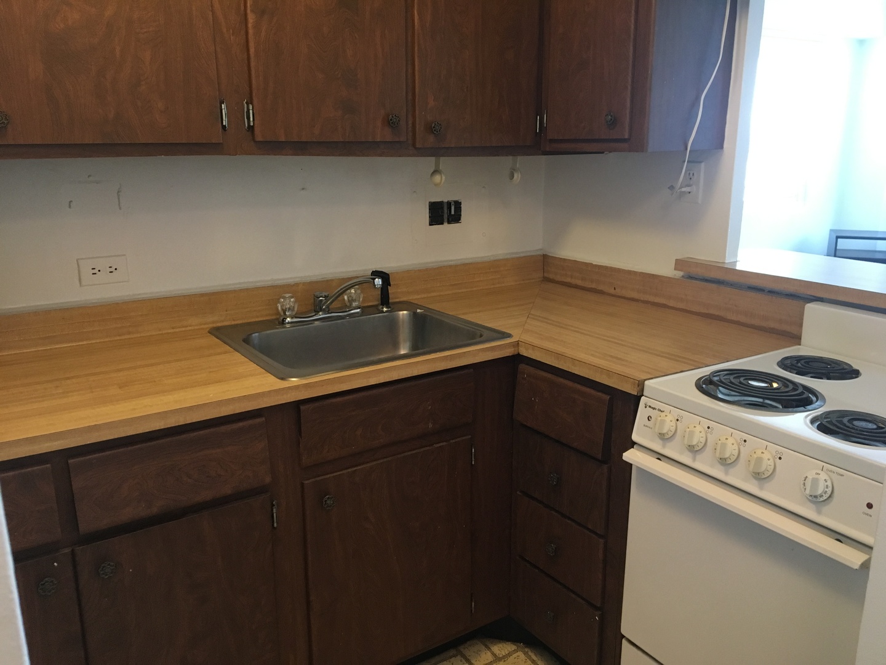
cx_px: 443
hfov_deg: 61.7
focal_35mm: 29
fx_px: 742
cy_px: 332
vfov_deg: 48.2
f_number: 2.2
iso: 160
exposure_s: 1/30
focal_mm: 4.15
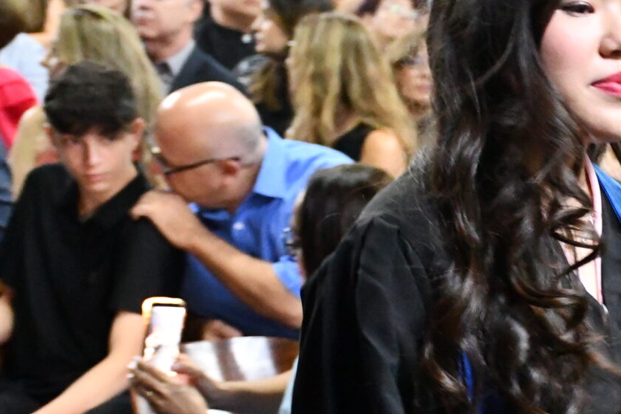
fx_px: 2381
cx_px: 664
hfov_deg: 14.5
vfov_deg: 9.9
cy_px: 381
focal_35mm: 138
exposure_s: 1/60
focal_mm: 40
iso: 12800
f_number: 4.5
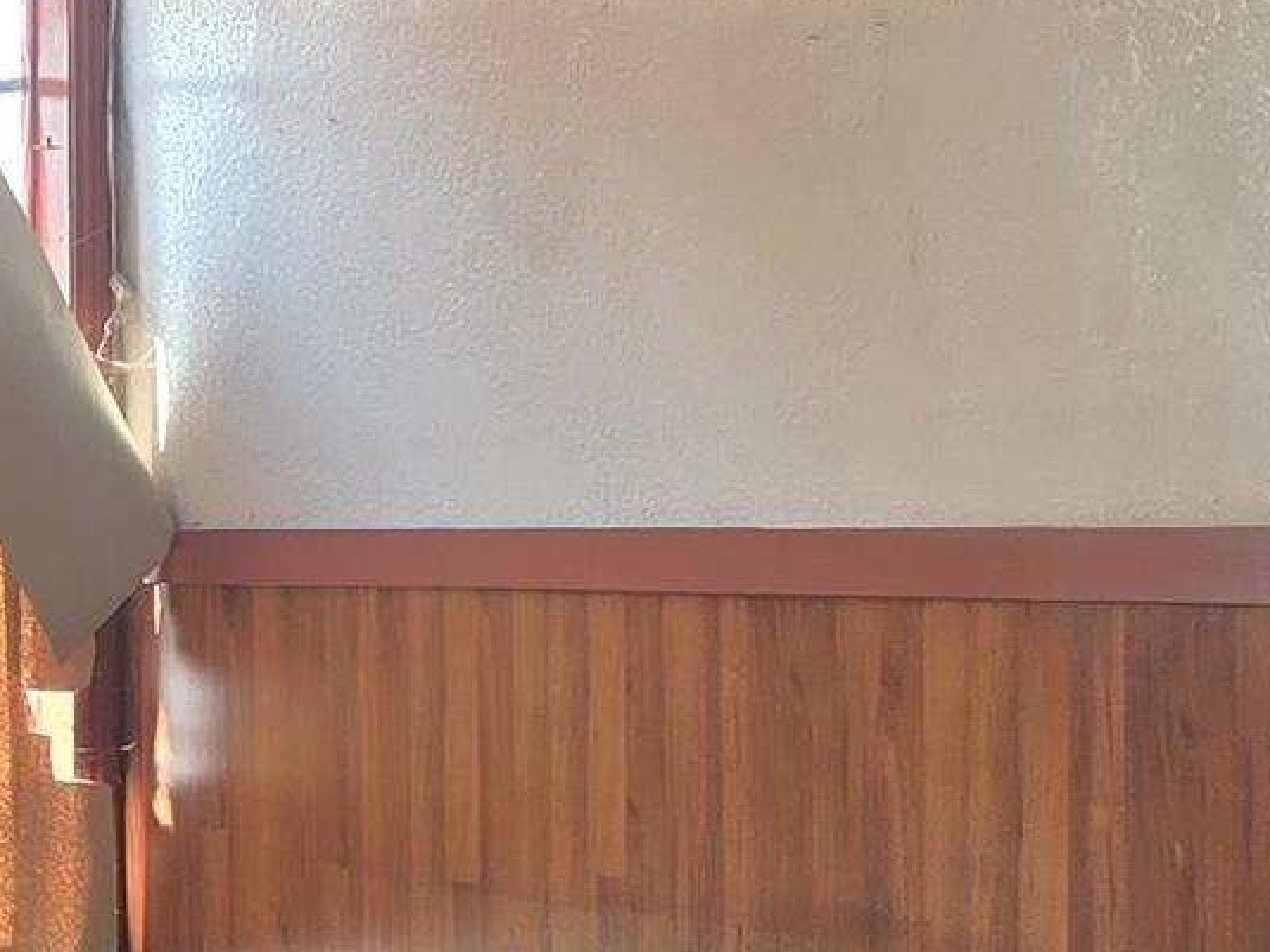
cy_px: 764
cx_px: -1429
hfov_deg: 12.7
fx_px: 4842
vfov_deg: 11.2
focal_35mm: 132
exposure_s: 1/180
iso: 80
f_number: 1.7
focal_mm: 6.3
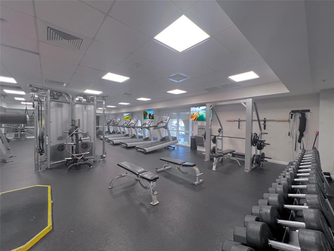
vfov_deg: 89.9
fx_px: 125
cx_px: 167
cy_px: 126
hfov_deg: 106.2
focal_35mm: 13
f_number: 1.8
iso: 125
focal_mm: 1.57
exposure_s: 1/60
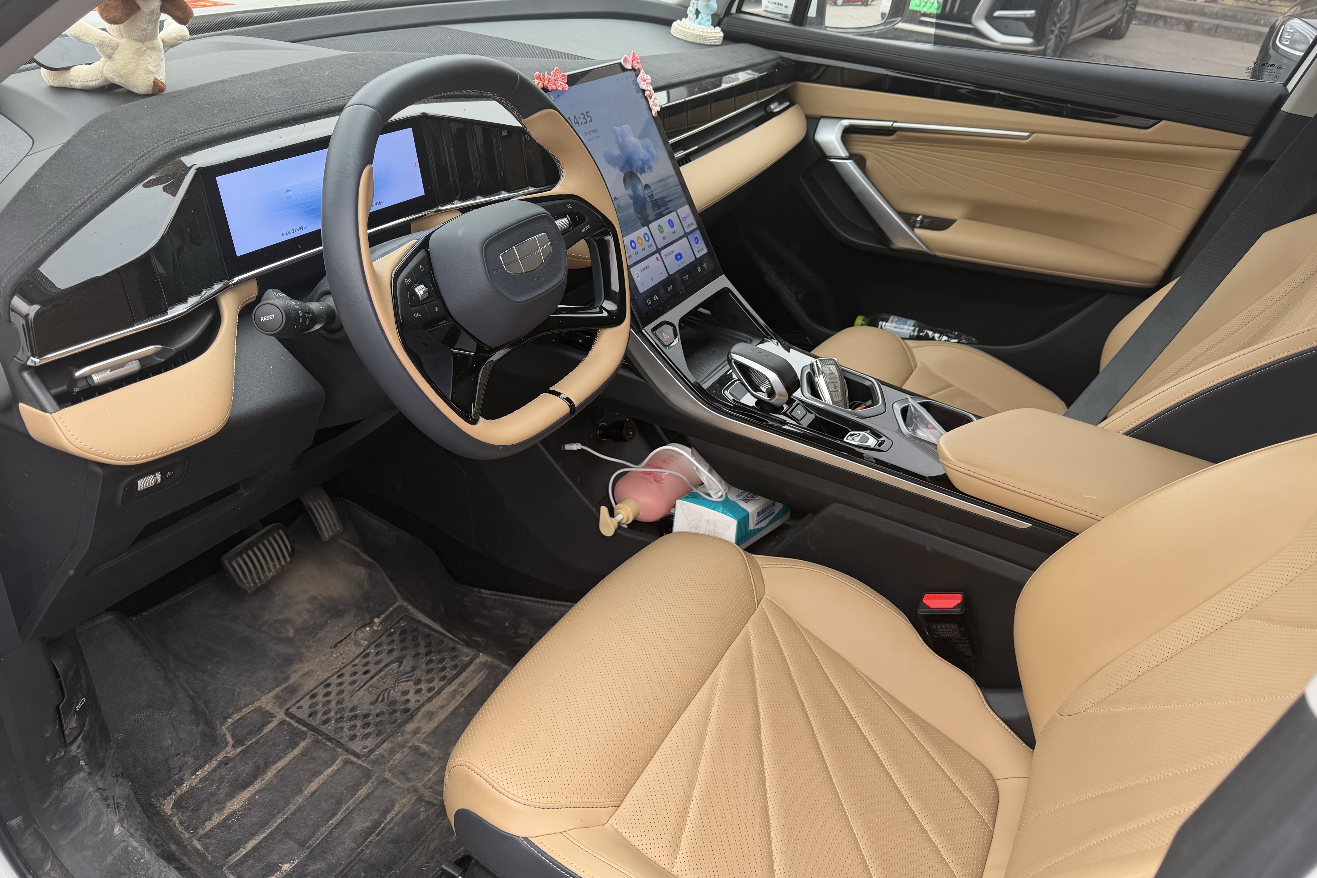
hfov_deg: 67.4
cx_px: 658
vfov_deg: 47.9
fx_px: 988
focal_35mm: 27
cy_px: 407
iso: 80
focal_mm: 6.76
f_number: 1.78
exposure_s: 1/166
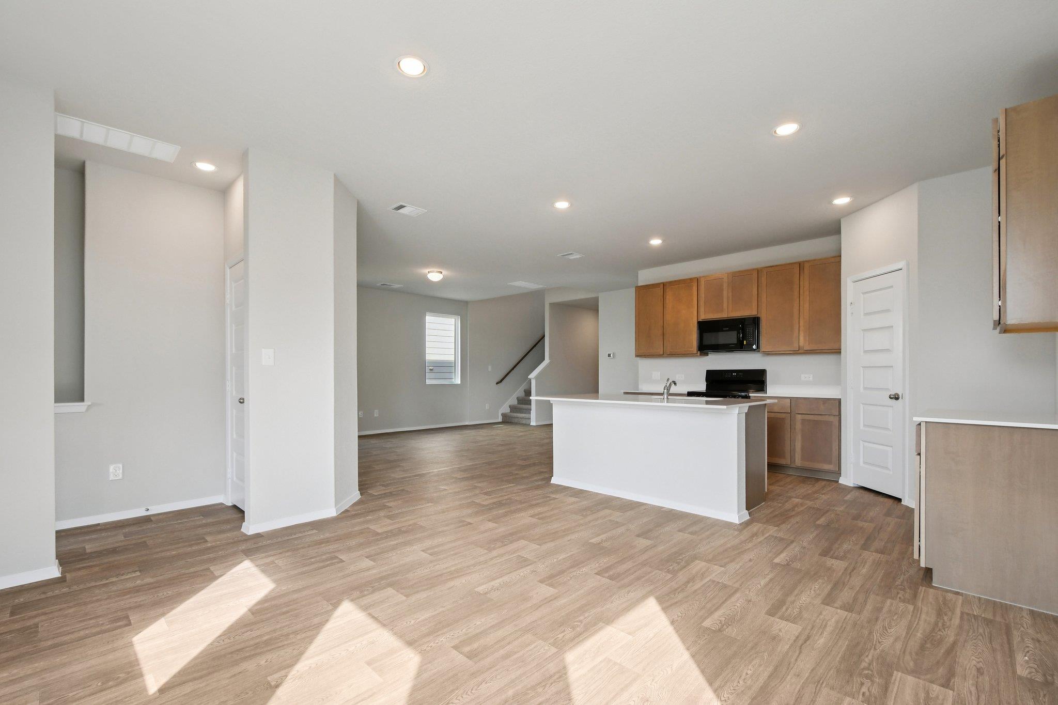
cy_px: 352
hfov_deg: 100.4
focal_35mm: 15
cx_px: 529
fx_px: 441
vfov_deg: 77.3
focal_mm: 10
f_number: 8
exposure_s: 1/160
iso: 400
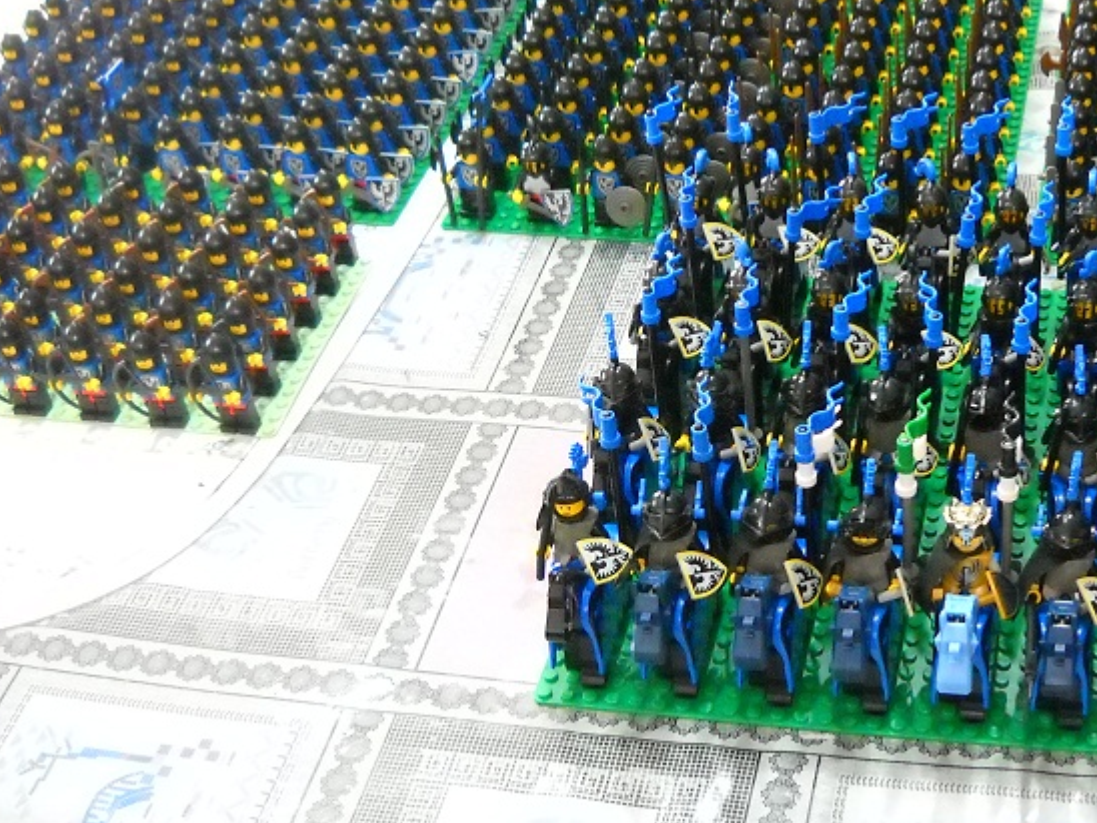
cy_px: 330
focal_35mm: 61
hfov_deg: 31.3
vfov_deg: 24.0
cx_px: 787
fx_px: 1933
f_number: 3.1
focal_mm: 6.72
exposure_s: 1/8
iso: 800
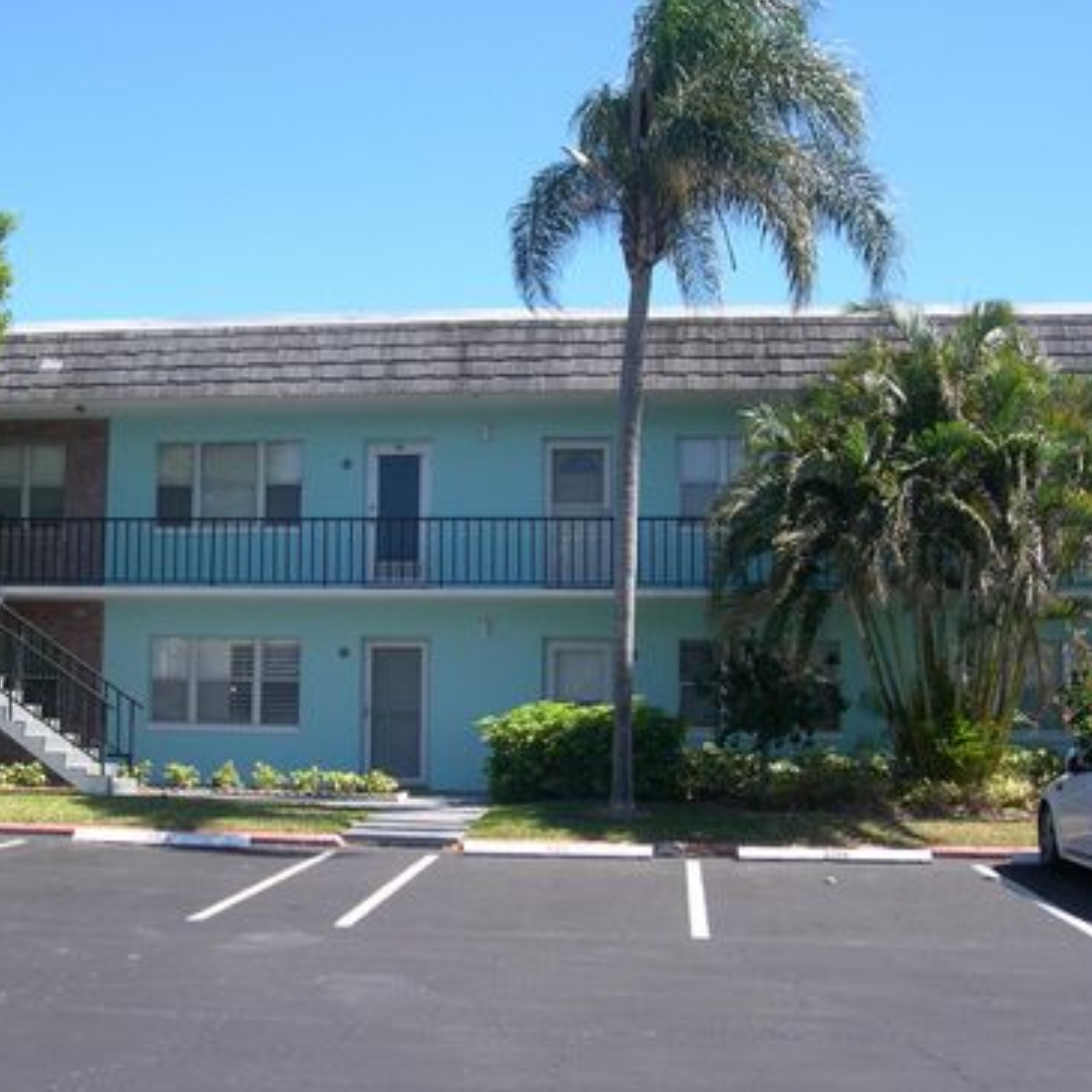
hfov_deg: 36.5
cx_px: 398
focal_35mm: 46
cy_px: 552
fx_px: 1642
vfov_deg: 36.8
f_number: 7.6
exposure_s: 1/132
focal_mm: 8
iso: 100
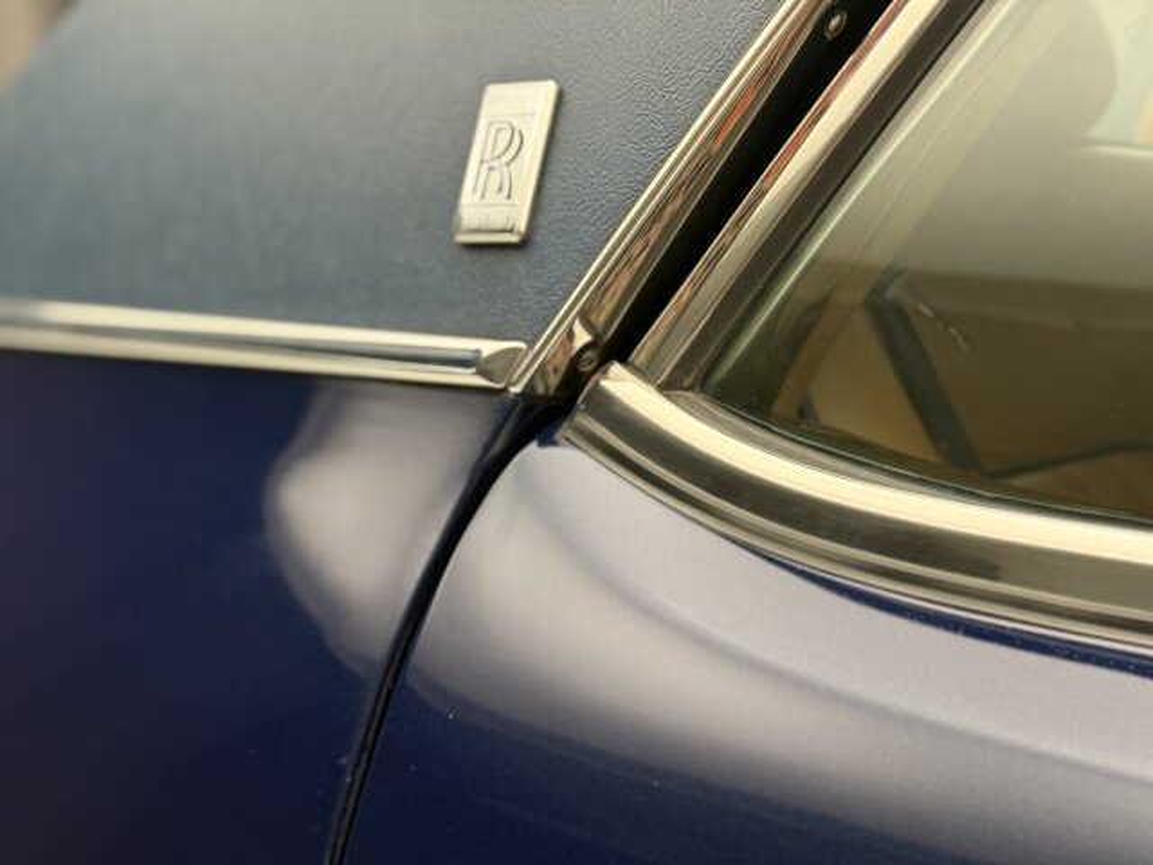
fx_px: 1599
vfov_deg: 30.3
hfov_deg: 39.7
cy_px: 432
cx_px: 576
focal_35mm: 48
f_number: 1.78
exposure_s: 1/49
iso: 200
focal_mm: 6.76
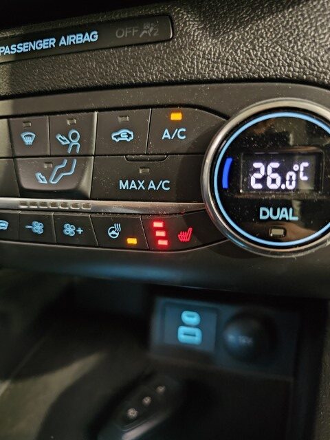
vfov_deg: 73.9
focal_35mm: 23
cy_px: 220
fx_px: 292
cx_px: 165
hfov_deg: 58.9
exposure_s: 1/17
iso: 1250
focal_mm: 6.3
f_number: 1.7
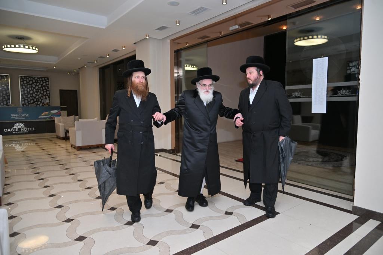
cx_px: 192
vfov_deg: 53.1
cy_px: 128
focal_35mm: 24
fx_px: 255
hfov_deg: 73.7
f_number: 4
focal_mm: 24
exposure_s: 1/200
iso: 500
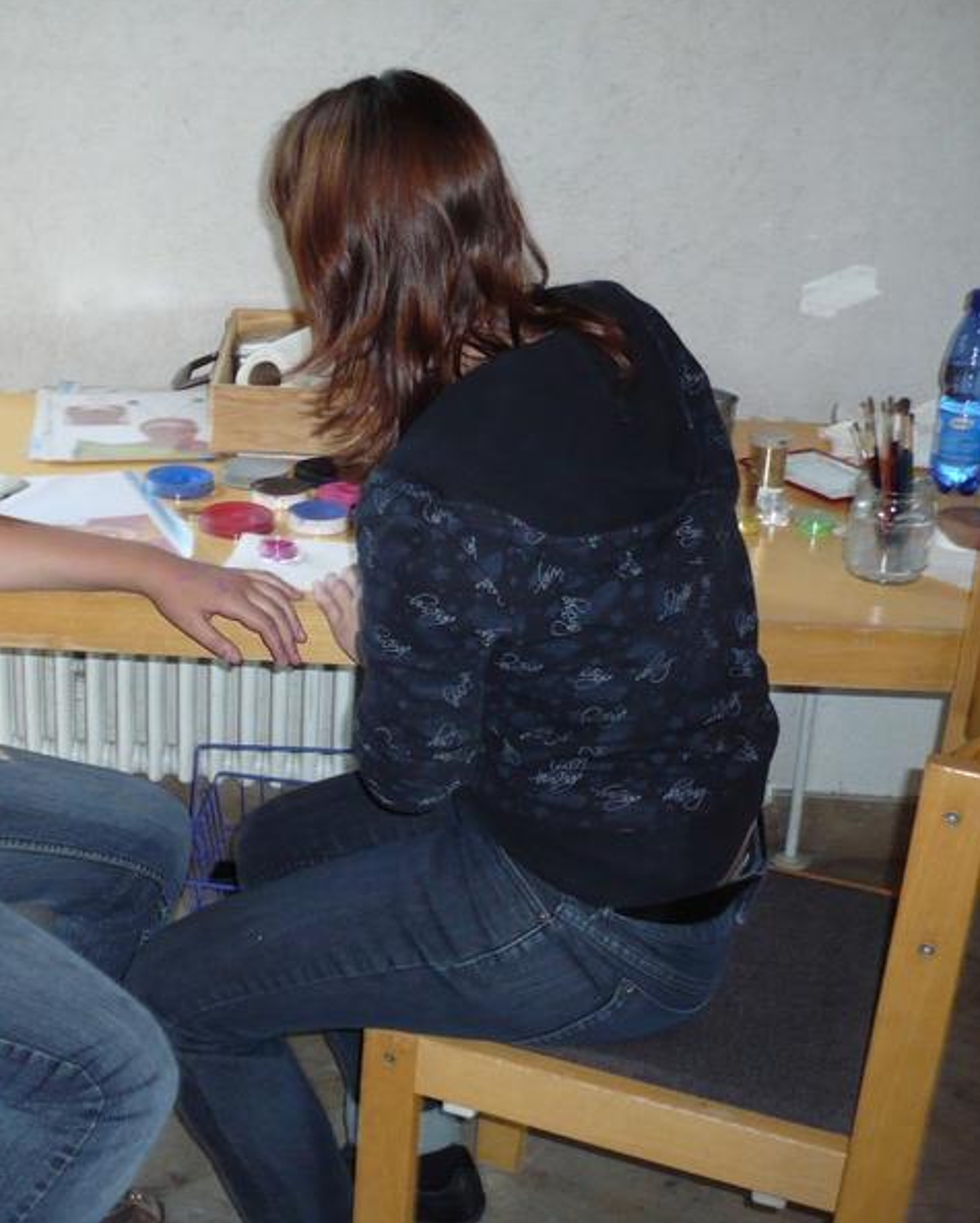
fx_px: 1811
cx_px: 182
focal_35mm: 50
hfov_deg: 29.5
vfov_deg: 37.3
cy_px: 606
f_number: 2.8
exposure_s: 1/30
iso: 160
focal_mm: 5.8
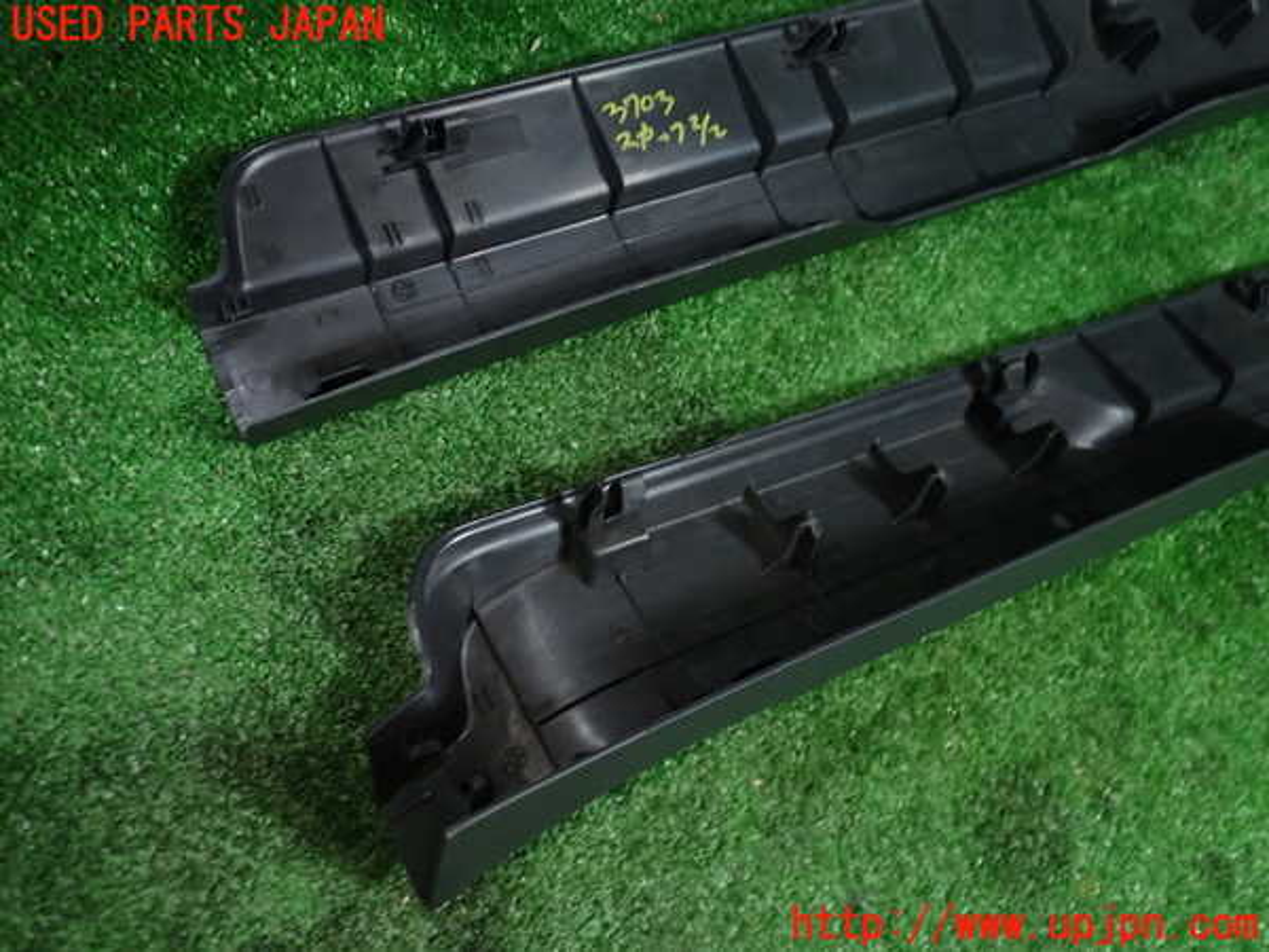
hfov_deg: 60.0
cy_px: 476
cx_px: 634
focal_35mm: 30
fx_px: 1100
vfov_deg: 46.8
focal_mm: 5.4
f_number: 2.3
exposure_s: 1/30
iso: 250
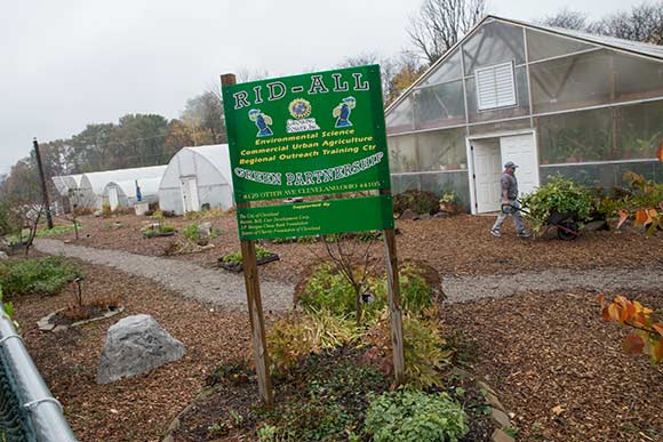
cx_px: 332
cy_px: 221
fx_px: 442
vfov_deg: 53.2
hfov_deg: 73.7
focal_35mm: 24
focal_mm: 24
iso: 400
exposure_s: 1/250
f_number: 16
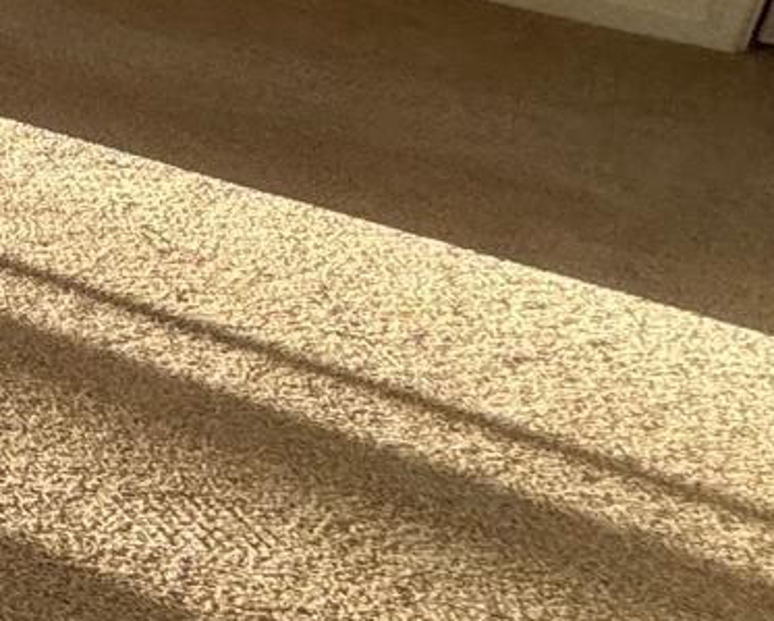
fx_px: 1719
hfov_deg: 15.5
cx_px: -1029
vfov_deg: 19.9
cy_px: 12
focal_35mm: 75
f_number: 2.2
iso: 200
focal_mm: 2.22
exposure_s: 1/120
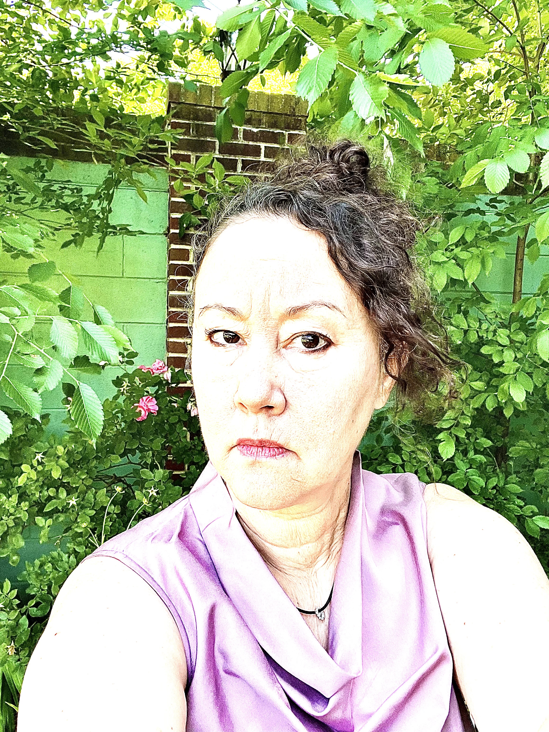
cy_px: 366
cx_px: 274
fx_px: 634
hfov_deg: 46.8
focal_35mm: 30
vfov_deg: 60.0
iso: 40
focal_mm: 2.71
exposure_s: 1/121
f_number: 2.2
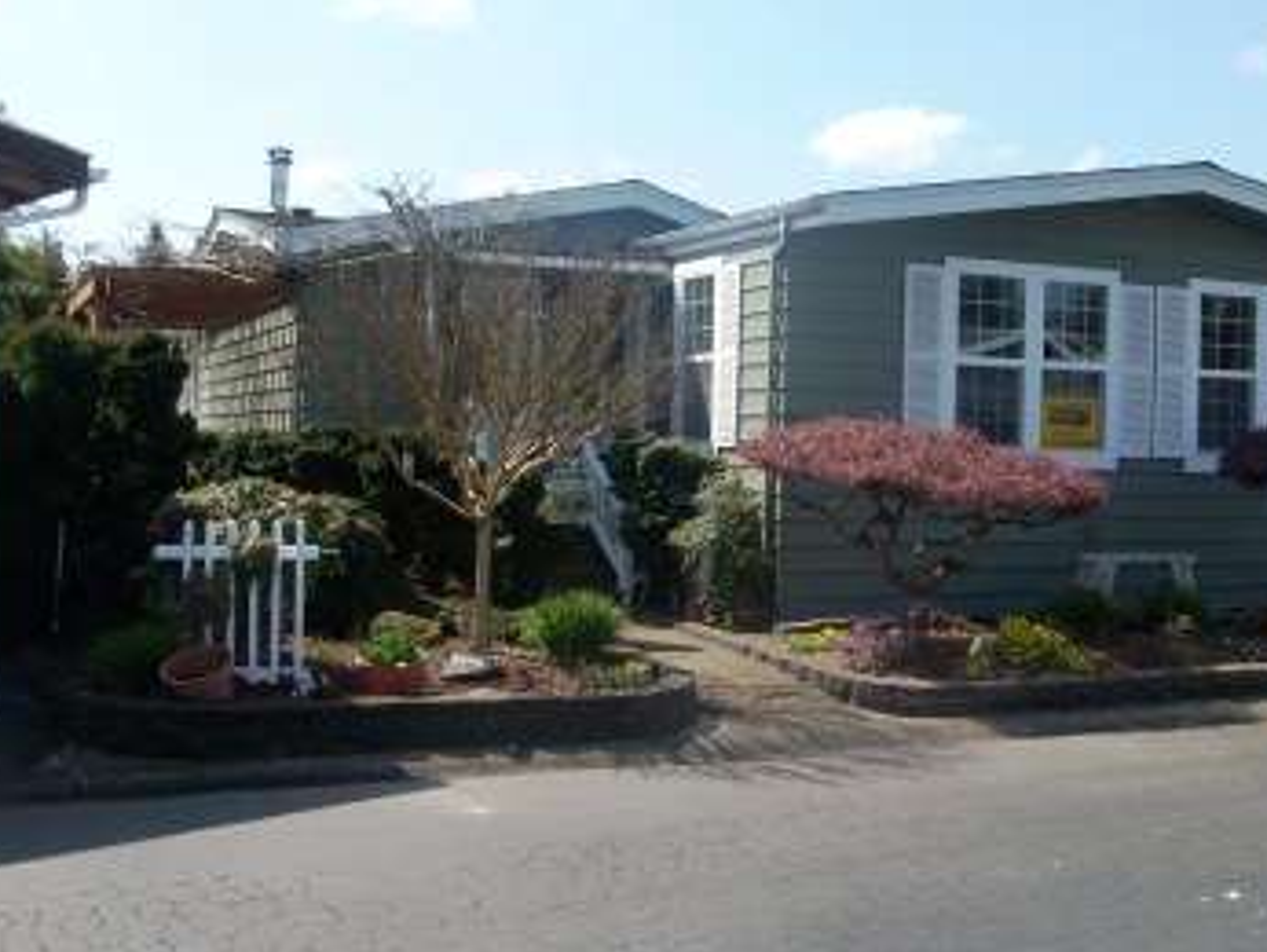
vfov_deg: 32.9
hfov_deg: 42.6
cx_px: 791
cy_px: 432
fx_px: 1612
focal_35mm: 44
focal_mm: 5.7
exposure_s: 1/227
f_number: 5.5
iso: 64
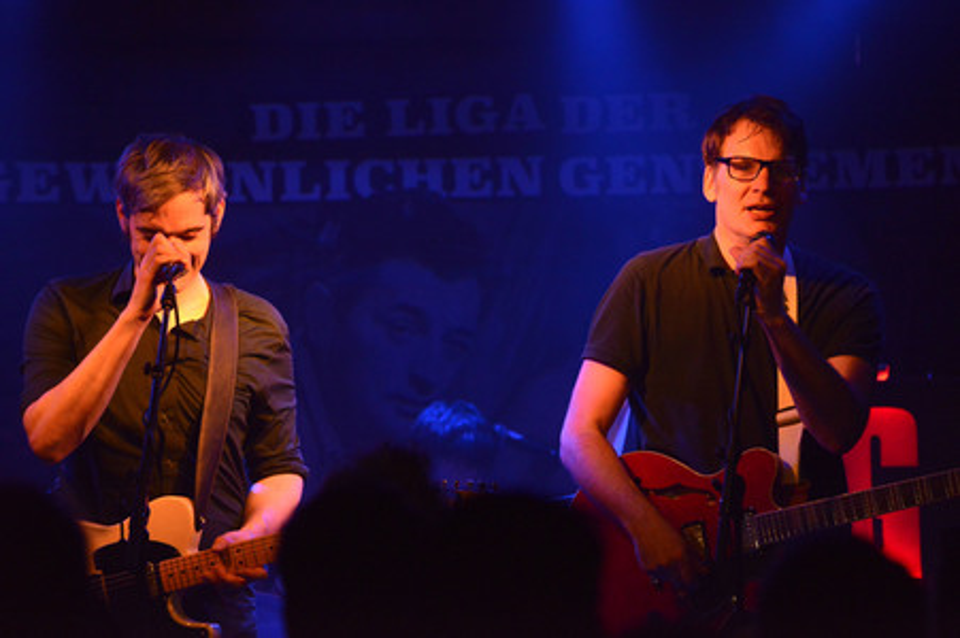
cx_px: 480
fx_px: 4263
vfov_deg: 8.6
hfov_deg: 12.8
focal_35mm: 160
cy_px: 319
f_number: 5
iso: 6400
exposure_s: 1/250
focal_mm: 160
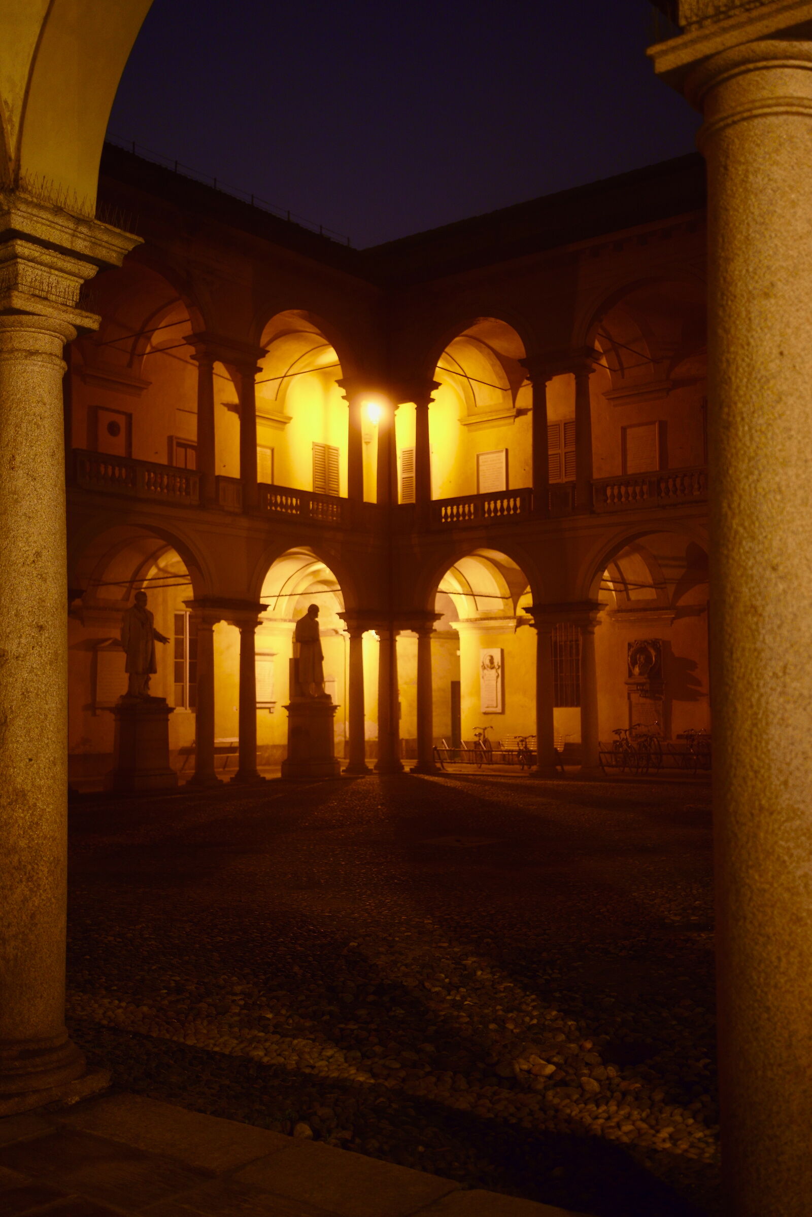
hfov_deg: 37.9
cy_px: 608
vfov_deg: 54.4
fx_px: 1184
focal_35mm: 35
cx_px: 406
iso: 250
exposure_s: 1/10
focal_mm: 35
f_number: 1.8
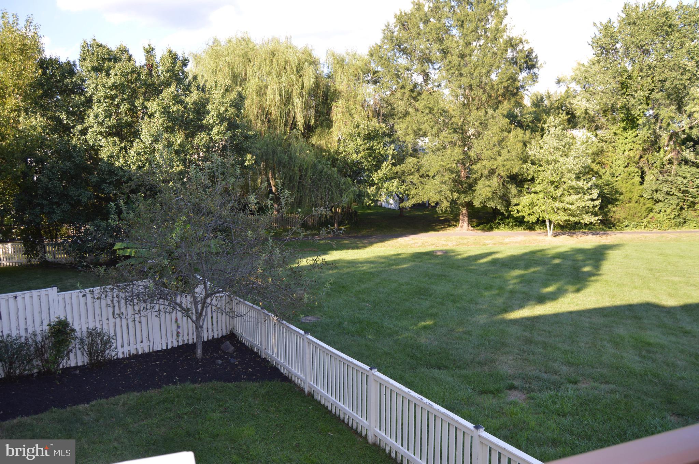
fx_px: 524
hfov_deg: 67.4
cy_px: 232
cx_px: 350
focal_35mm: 27
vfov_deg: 47.8
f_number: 4
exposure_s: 1/200
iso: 100
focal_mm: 18
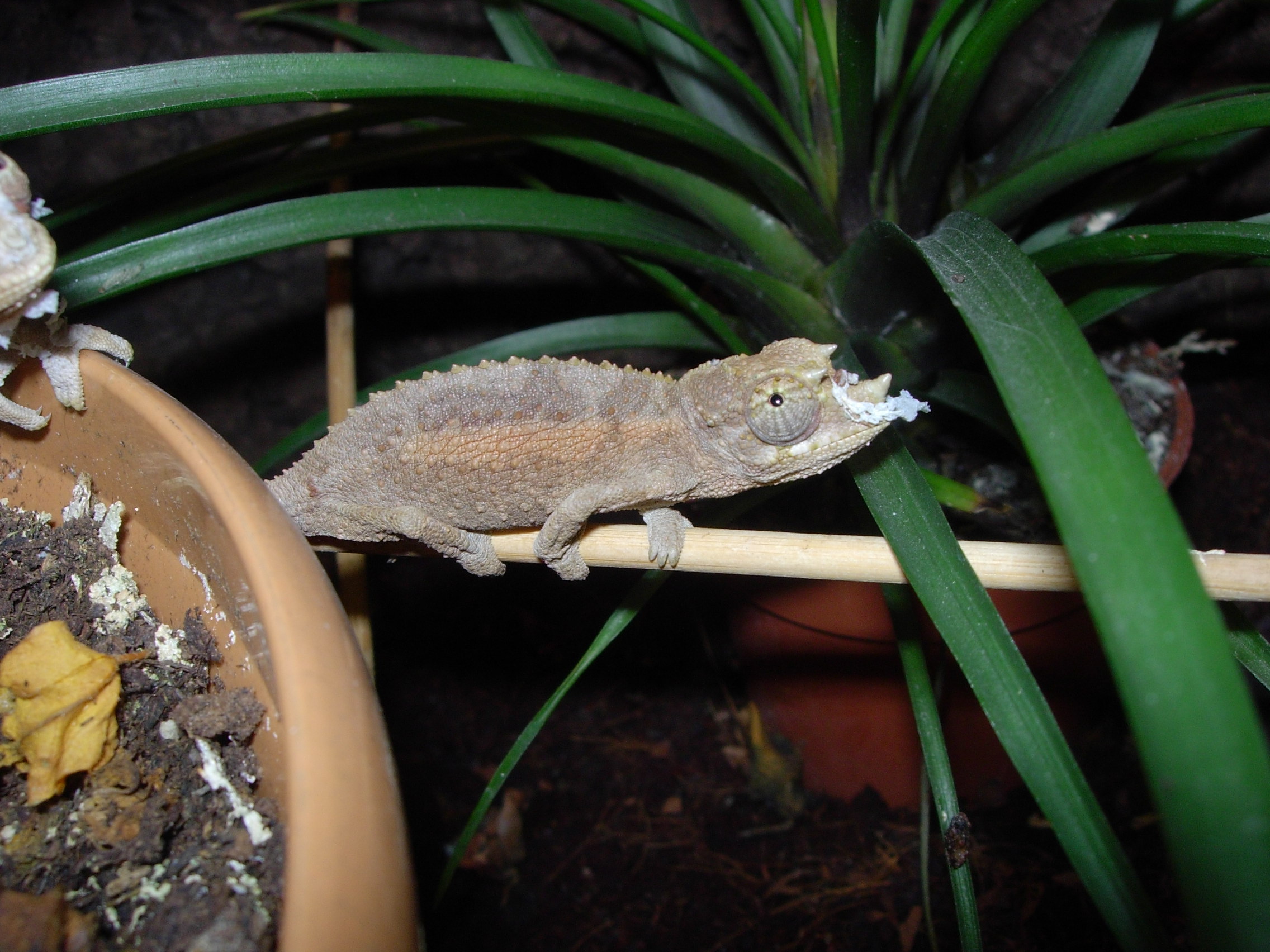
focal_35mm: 38
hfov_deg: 49.0
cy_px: 476
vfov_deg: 37.7
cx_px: 635
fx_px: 1394
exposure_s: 1/64
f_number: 4.8
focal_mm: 7.8
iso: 79
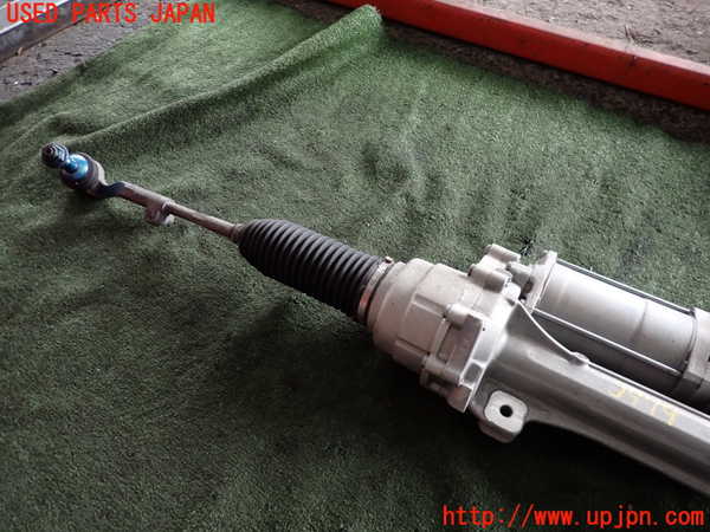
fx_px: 513
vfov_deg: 54.9
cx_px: 355
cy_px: 266
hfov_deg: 69.4
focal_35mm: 25
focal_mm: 4.5
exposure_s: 1/60
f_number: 2
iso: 200
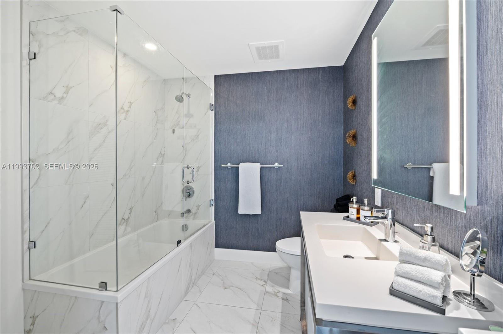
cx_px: 252
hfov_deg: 104.3
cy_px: 167
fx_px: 195
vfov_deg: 81.1
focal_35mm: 14
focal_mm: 14
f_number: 8
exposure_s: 1
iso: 200
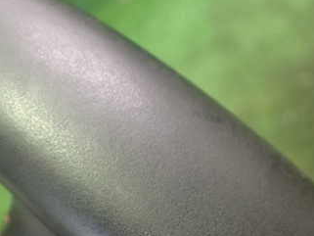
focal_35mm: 56
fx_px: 508
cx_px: 89
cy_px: 177
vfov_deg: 25.8
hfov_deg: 33.8
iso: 1600
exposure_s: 1/30
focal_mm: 5.4
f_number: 2.3
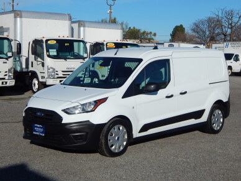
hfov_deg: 31.7
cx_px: 120
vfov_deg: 24.0
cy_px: 90
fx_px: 425
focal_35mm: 61
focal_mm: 10.9
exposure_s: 1/1000
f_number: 7.9
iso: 125
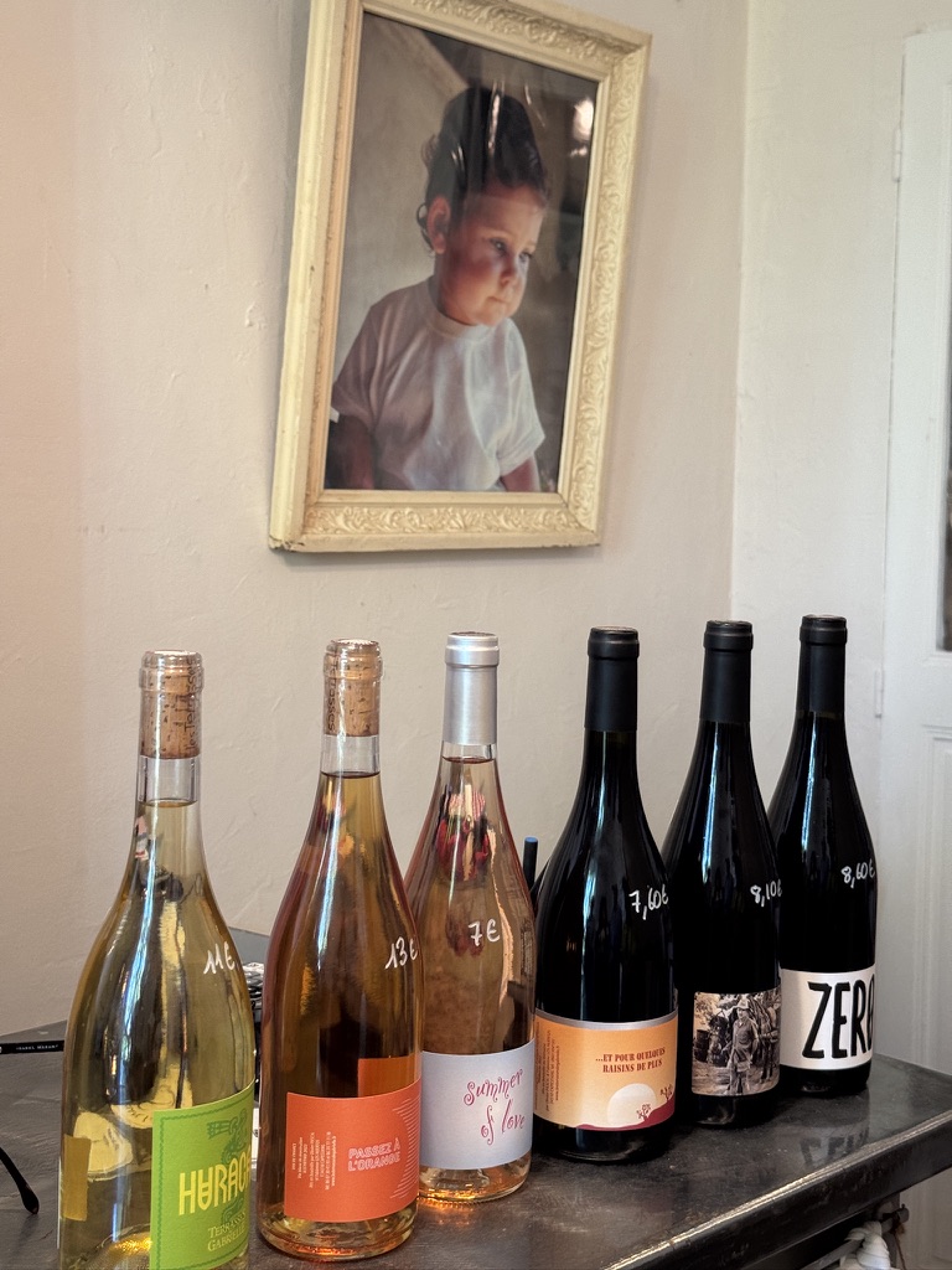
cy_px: 635
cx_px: 476
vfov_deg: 39.7
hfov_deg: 30.3
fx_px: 1760
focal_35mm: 48
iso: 200
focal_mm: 6.76
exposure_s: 1/50
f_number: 1.78
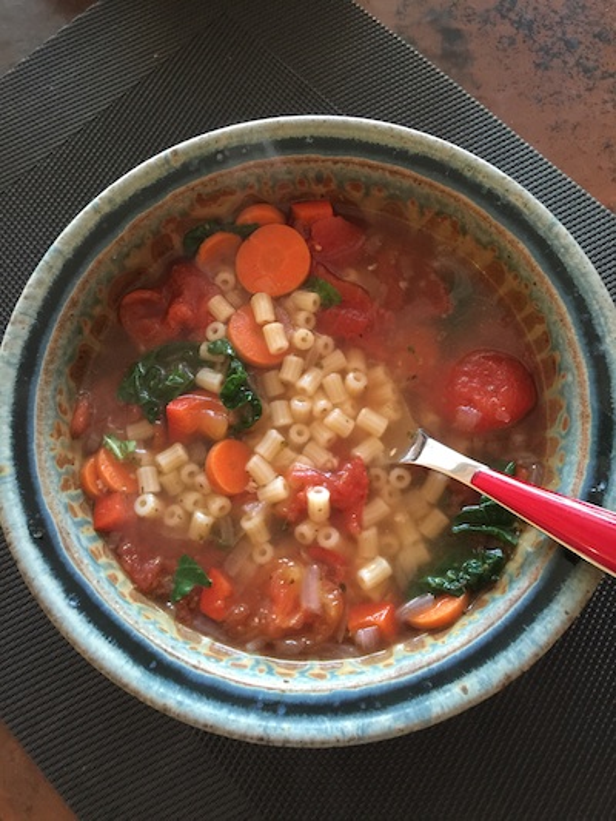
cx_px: 308
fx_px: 688
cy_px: 410
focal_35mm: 29
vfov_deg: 61.6
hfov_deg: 48.2
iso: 125
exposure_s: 1/8
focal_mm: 4.15
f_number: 2.2
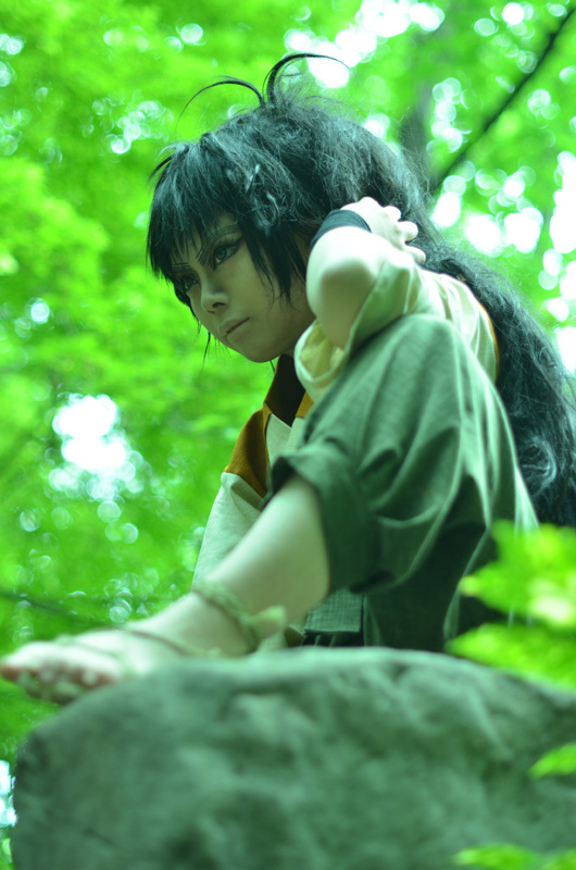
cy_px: 435
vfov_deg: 27.0
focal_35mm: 75
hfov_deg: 18.1
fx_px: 1808
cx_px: 288
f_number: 1.8
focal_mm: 50
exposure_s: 1/250
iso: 400
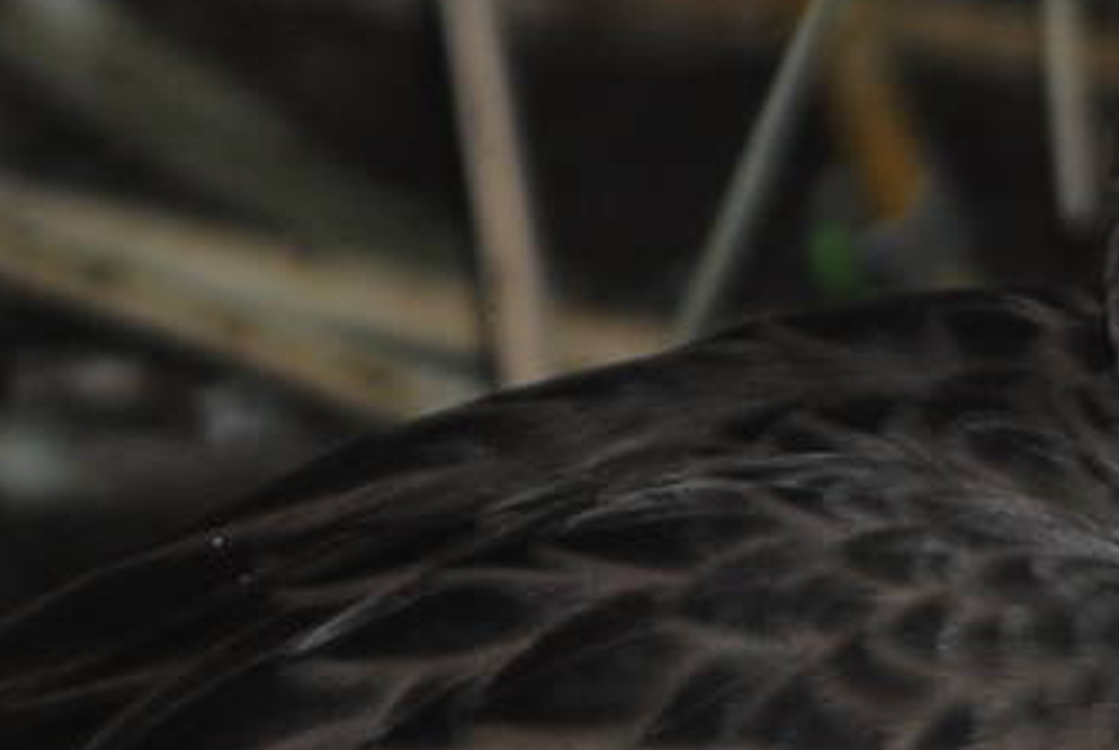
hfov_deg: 2.7
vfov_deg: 1.8
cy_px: 755
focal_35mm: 756
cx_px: 1173
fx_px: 23542
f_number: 4.5
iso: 200
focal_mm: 105
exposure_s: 1/60
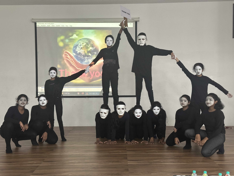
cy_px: 88
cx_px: 117
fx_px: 324
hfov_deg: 39.7
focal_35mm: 48
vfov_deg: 30.3
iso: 320
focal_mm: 6.86
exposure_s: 1/33
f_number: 1.78
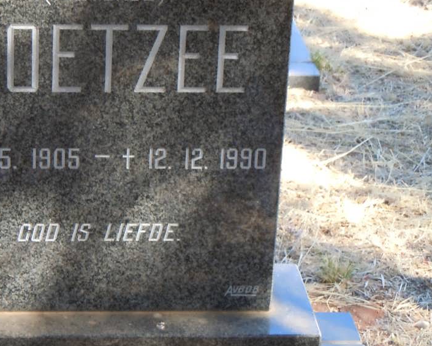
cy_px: 106
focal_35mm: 128
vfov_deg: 12.0
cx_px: 134
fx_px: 1637
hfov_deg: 15.0
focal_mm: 13.9
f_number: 4.3
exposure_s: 1/100
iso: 200
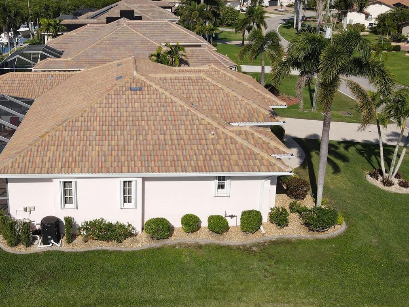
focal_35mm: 38
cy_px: 104
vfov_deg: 37.3
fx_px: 449
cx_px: 128
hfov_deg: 48.0
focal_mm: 4.5
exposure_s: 1/1000
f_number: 2.8
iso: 100
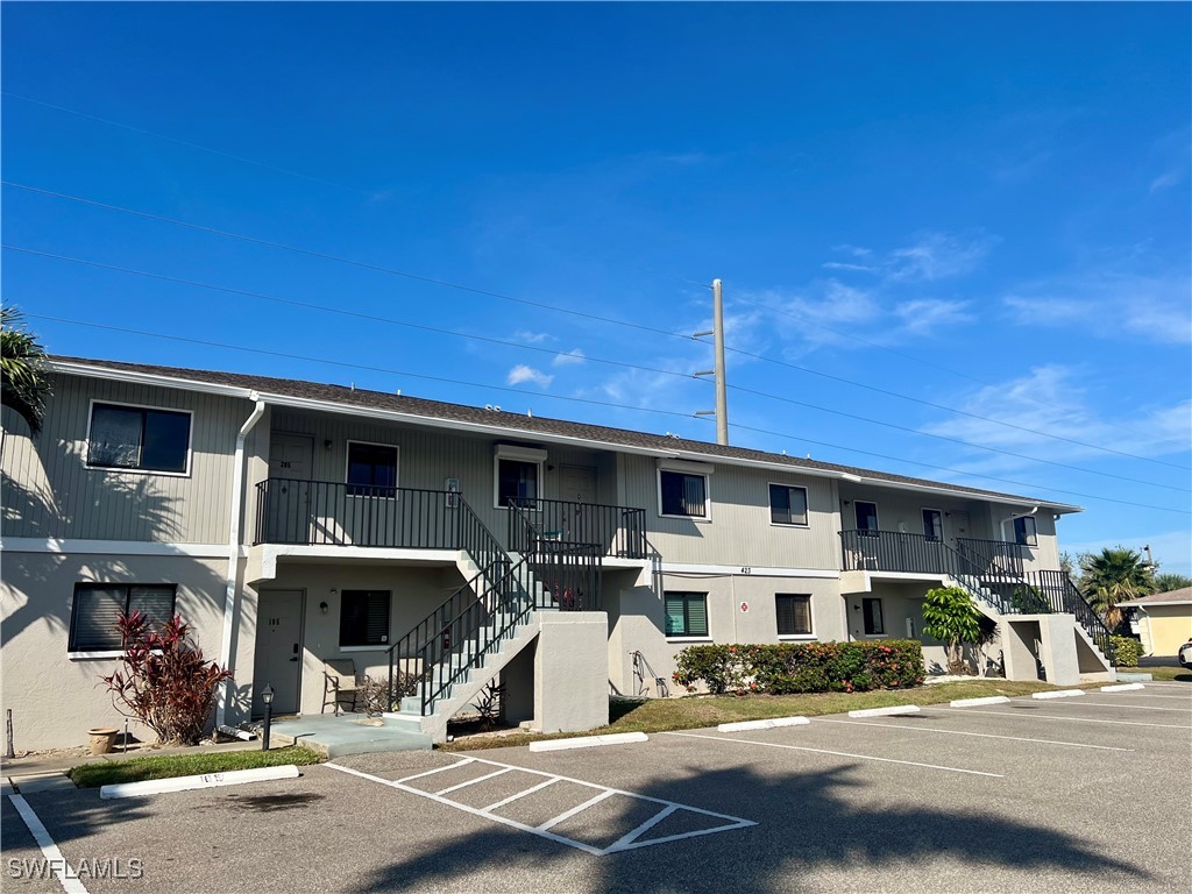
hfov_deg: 67.3
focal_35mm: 26
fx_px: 895
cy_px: 447
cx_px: 596
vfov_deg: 53.1
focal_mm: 5.7
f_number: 1.5
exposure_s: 1/5882
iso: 50
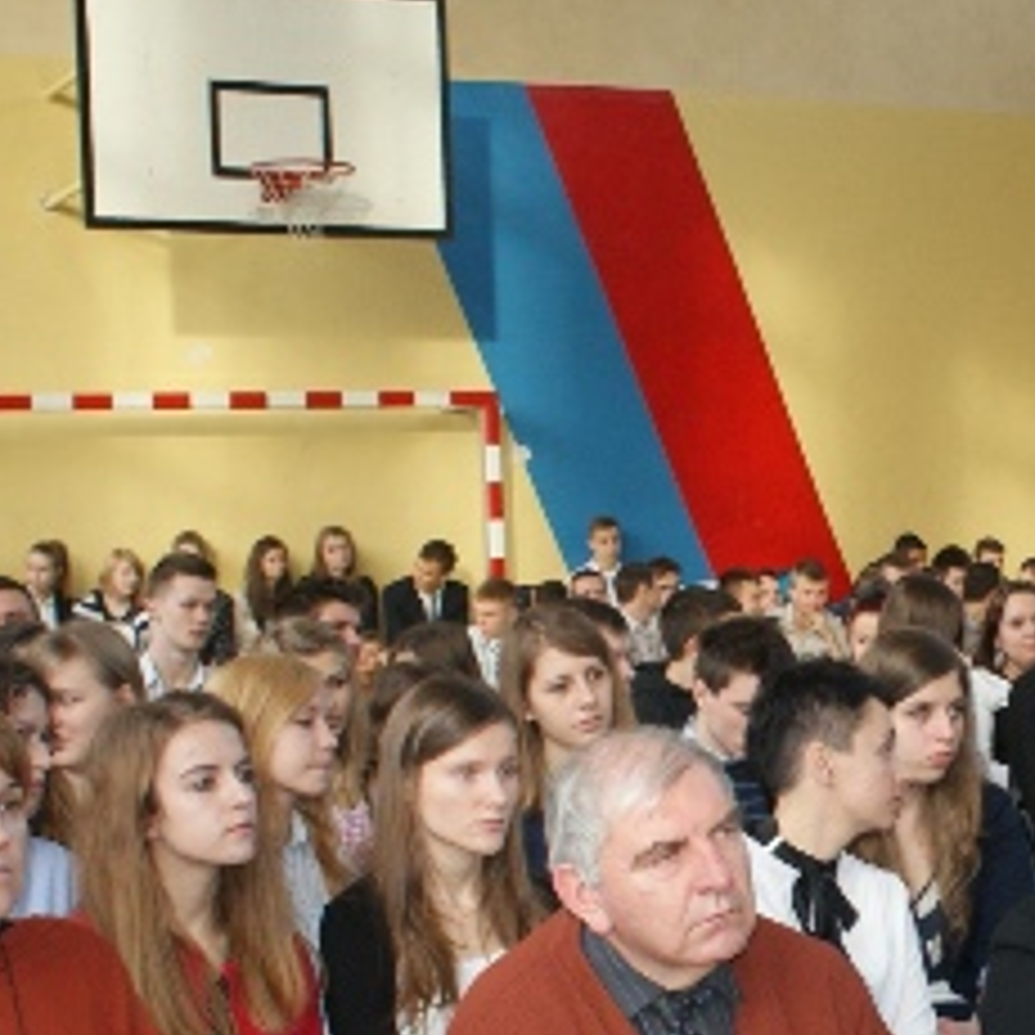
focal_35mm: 85
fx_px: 2875
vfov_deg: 20.1
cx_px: 1148
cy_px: 871
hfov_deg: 19.5
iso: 400
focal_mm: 24
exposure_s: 1/60
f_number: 5.6
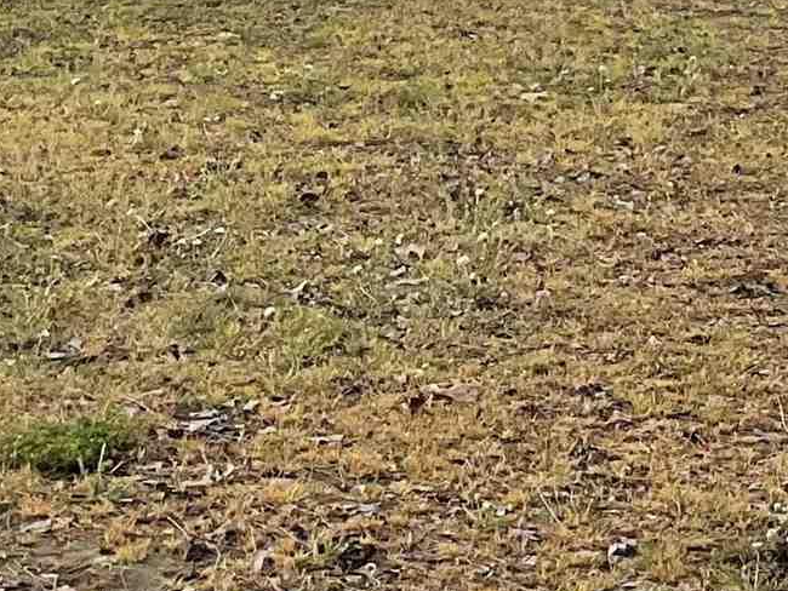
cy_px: -458
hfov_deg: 14.3
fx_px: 3120
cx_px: 672
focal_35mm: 137
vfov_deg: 10.2
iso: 16
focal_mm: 3
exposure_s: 1/1168
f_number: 1.8
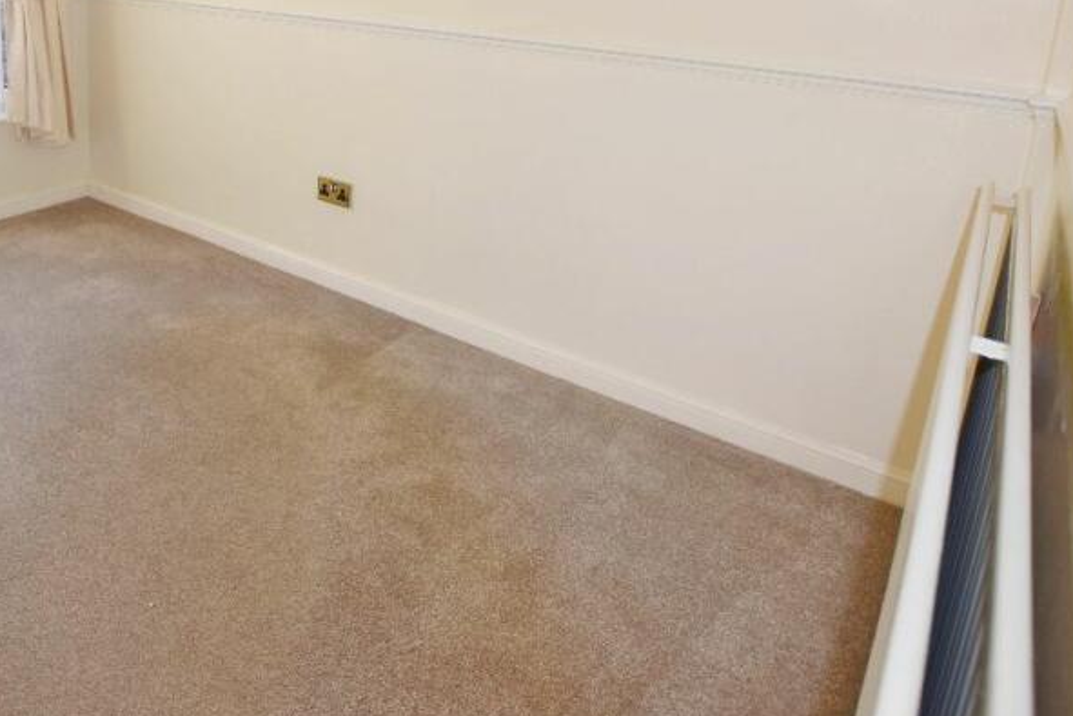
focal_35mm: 26
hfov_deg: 63.8
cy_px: 108
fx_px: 775
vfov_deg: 46.0
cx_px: 225
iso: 100
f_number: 3.5
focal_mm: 10
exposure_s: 1/160
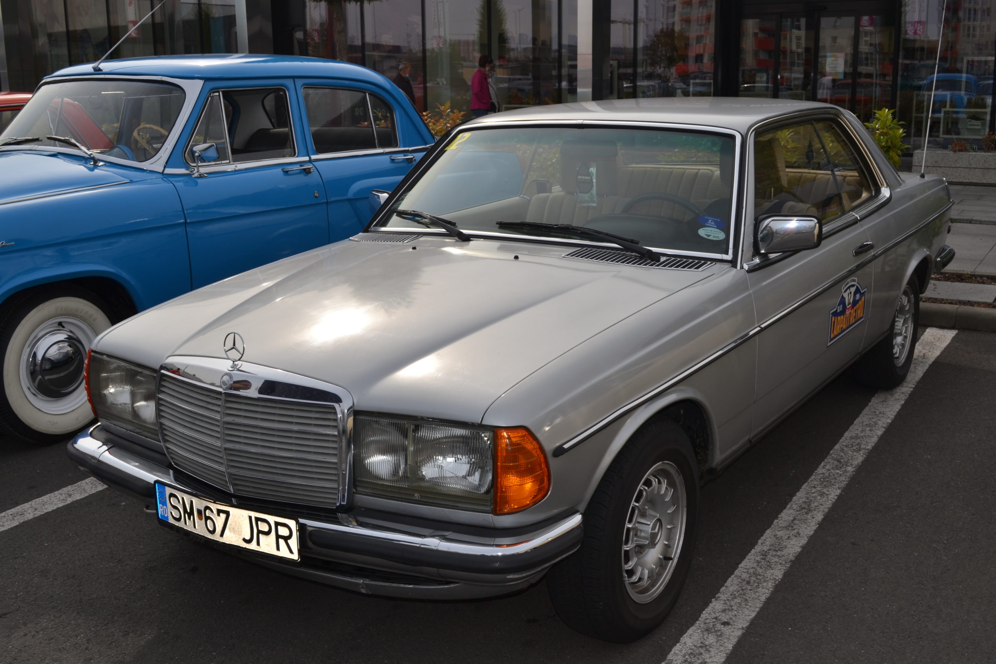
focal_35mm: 39
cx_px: 498
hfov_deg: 49.6
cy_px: 332
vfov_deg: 34.2
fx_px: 1079
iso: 100
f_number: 9
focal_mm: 26
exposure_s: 1/200
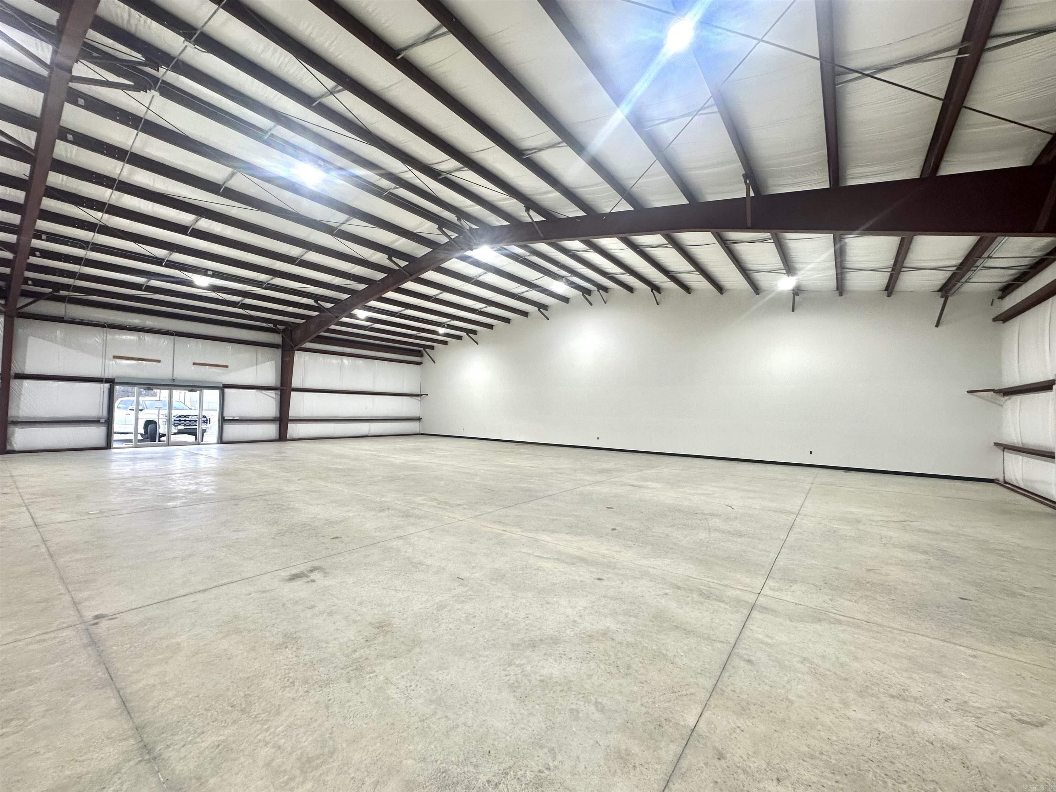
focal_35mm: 14
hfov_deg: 102.1
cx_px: 528
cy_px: 396
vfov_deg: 85.7
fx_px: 427
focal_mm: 2.22
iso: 100
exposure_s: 1/120
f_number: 2.2
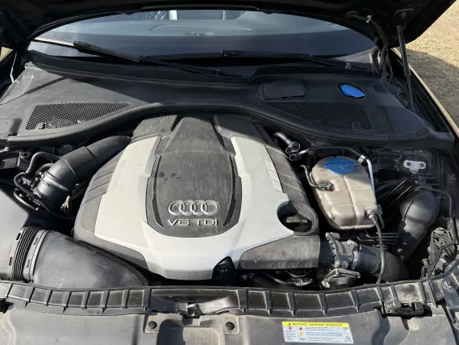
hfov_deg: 65.1
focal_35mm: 27
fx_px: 358
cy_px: 188
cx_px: 202
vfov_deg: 51.3
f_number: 1.78
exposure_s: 1/1770
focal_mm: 6.76
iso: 100
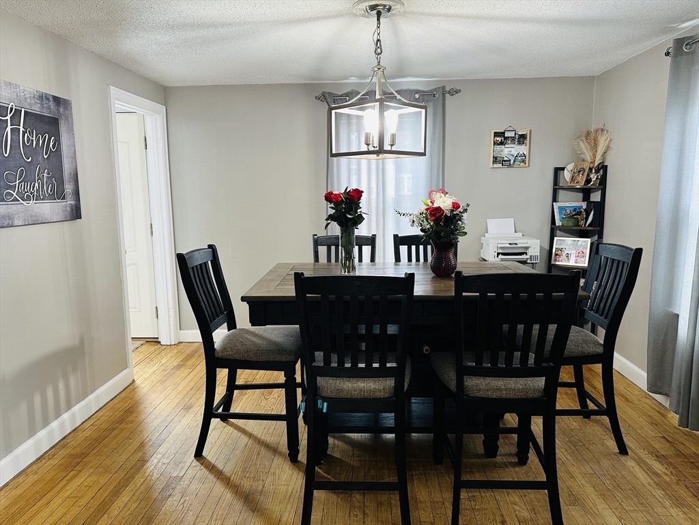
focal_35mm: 24
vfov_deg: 56.8
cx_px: 350
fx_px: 485
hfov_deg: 71.6
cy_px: 262
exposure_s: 1/60
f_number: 1.78
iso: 160
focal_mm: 6.86
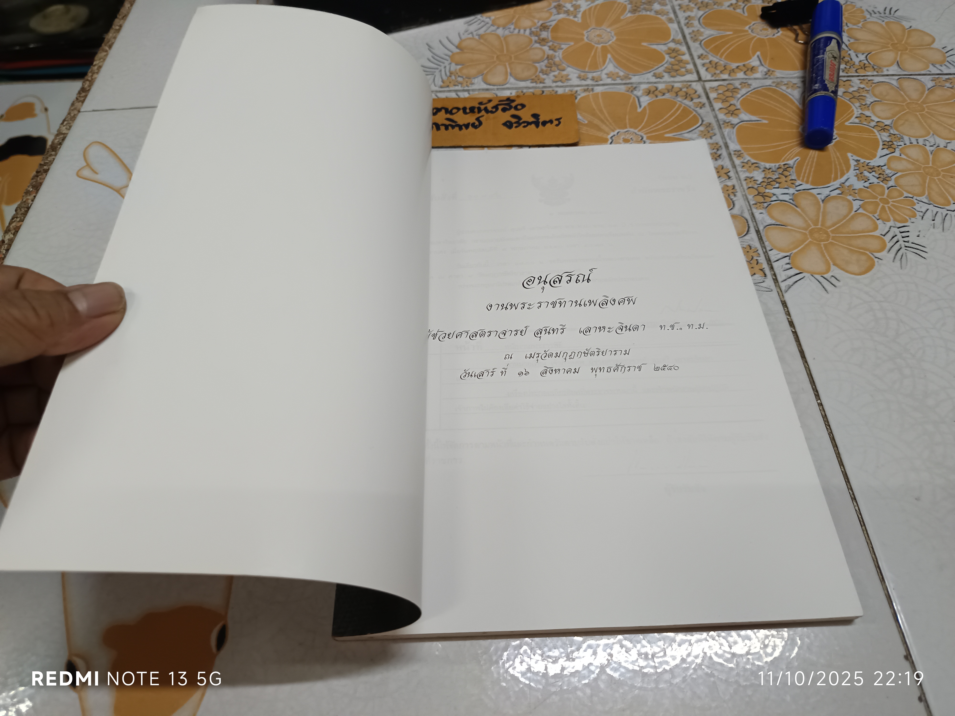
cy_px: 358
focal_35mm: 24
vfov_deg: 56.8
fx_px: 662
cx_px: 478
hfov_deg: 71.6
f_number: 1.7
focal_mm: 5.31
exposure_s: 1/50
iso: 931
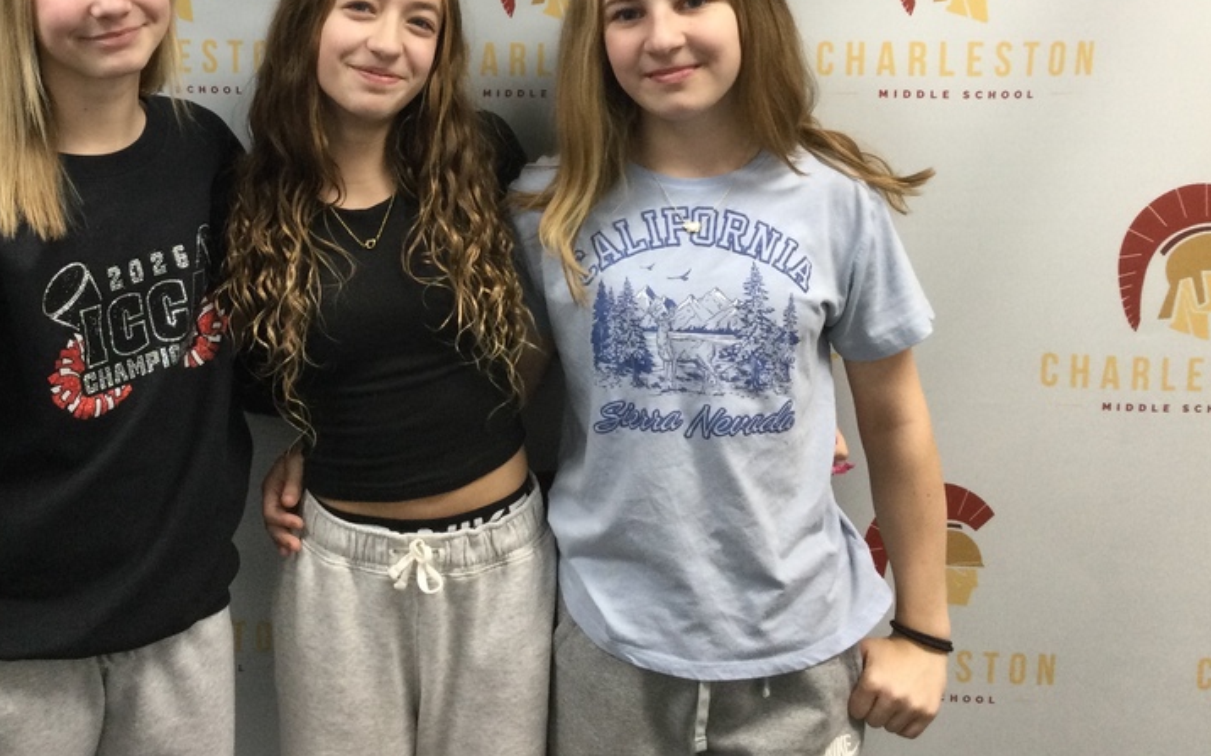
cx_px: 355
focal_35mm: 47
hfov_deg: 41.8
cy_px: 164
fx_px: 1551
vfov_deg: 26.9
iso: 80
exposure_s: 1/30
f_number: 2.4
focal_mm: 3.3
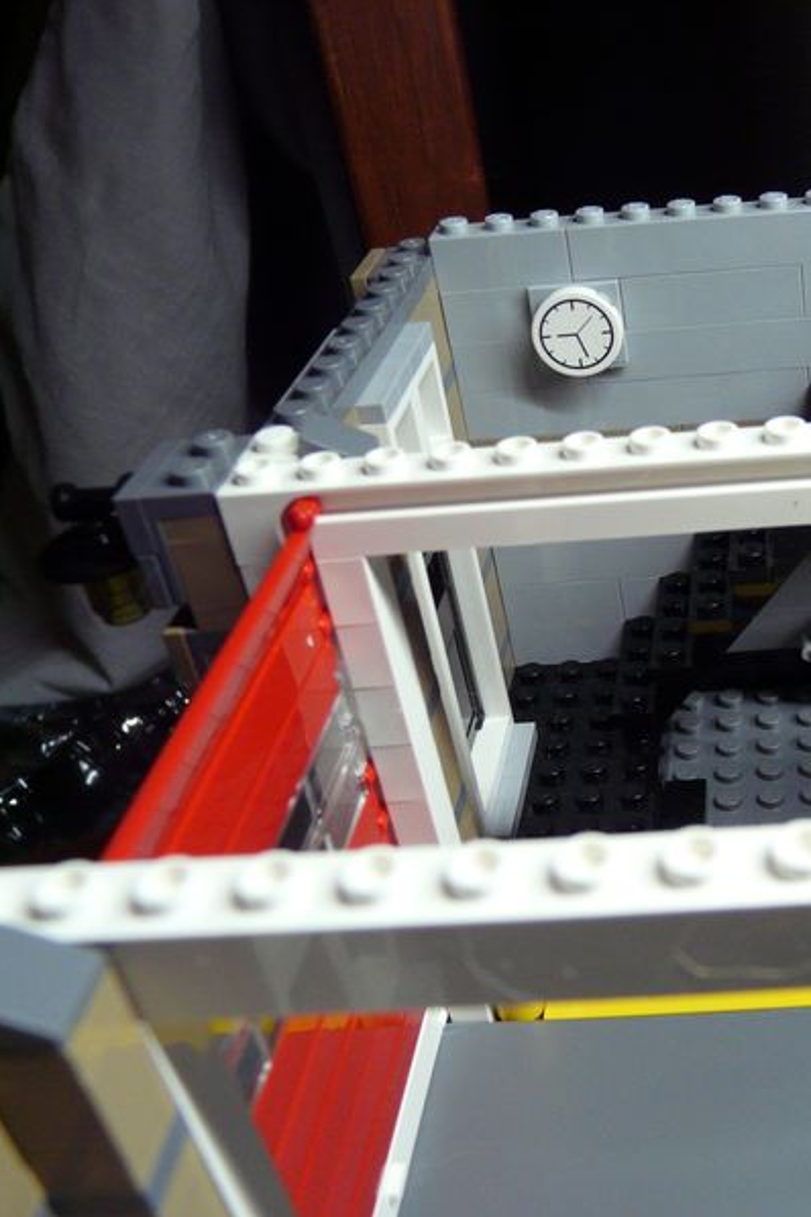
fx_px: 1318
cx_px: 778
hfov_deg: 32.0
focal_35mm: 39
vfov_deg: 49.6
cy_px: 607
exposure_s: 1/30
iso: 200
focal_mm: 4.6
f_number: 2.8
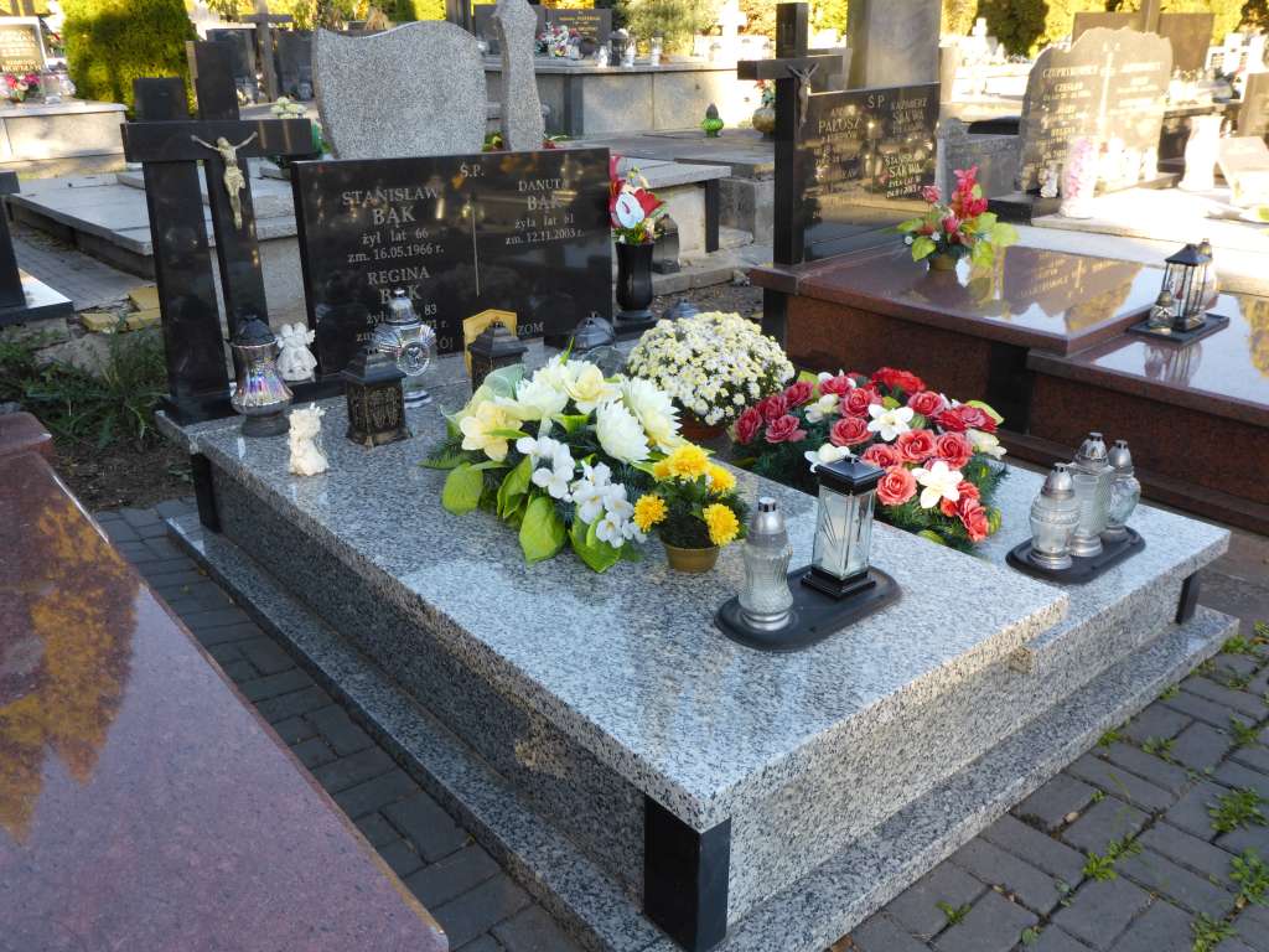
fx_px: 1026
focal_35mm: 28
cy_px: 476
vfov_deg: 49.7
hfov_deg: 63.4
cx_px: 634
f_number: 3.3
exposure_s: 1/100
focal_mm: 4.9
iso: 80
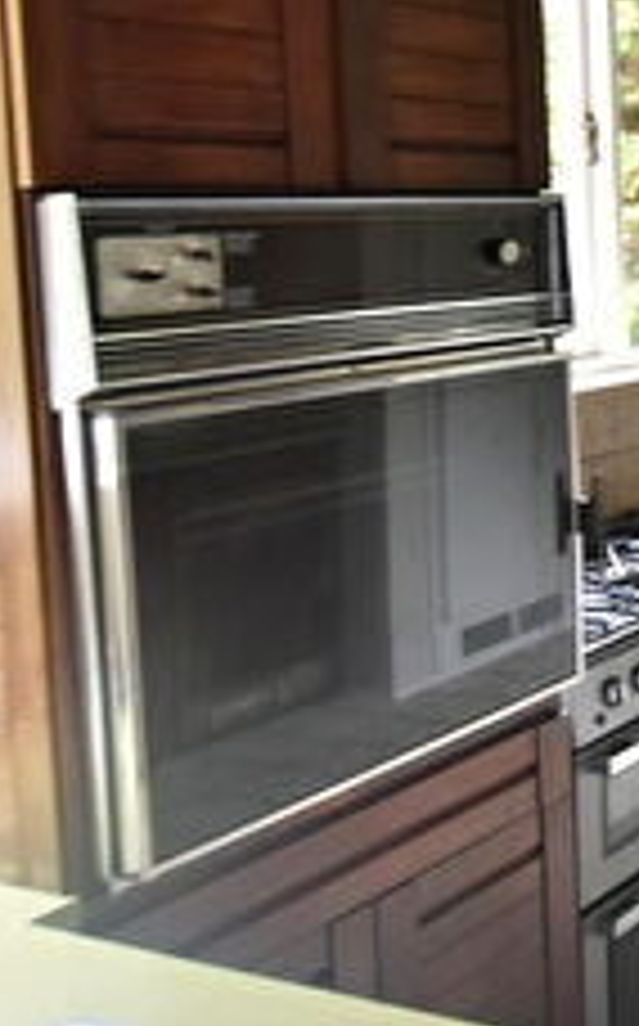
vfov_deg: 41.7
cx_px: 1174
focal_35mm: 47
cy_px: 281
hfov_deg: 19.6
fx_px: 1313
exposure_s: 1/20
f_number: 3.5
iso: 500
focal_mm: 10
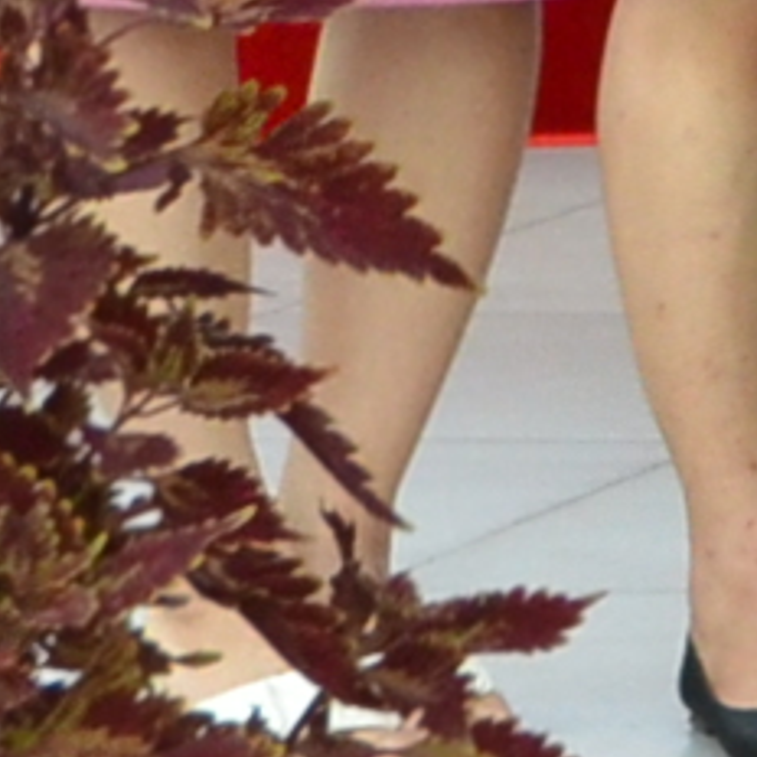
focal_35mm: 364
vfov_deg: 4.6
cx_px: 3837
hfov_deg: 4.2
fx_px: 9018
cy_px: -1697
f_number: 8
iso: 1600
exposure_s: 1/250
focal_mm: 27
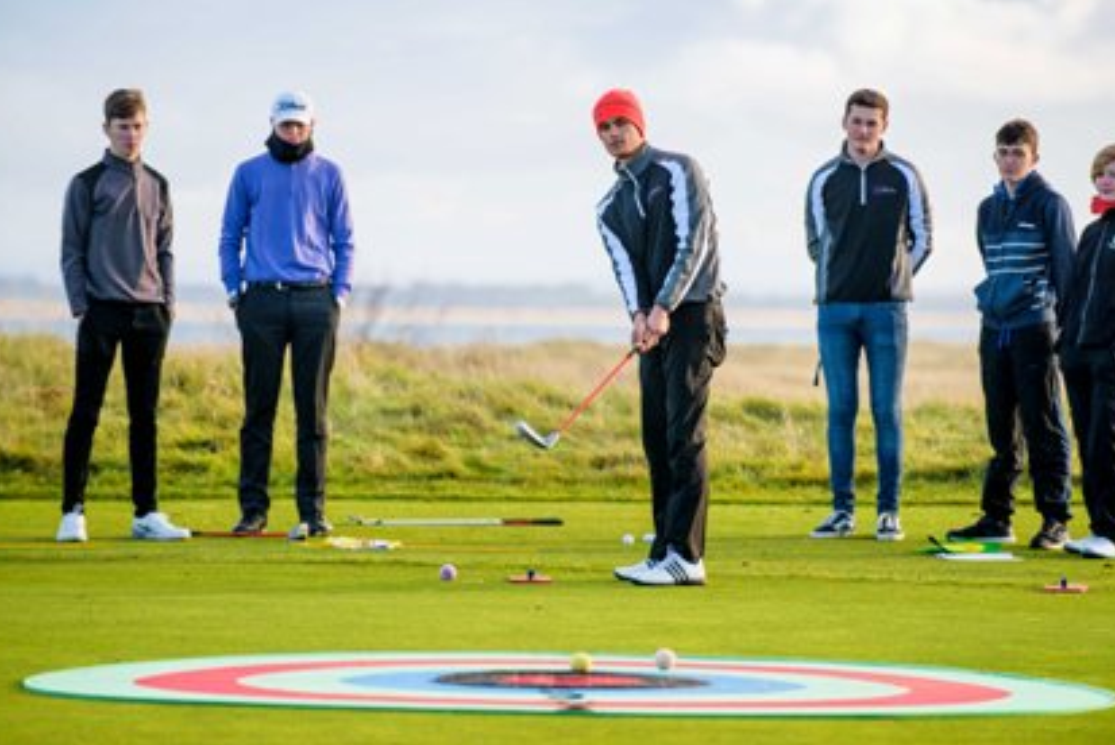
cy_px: 358
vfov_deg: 6.3
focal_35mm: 217
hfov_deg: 9.5
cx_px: 570
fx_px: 6725
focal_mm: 200
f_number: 3.5
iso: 200
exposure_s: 1/800
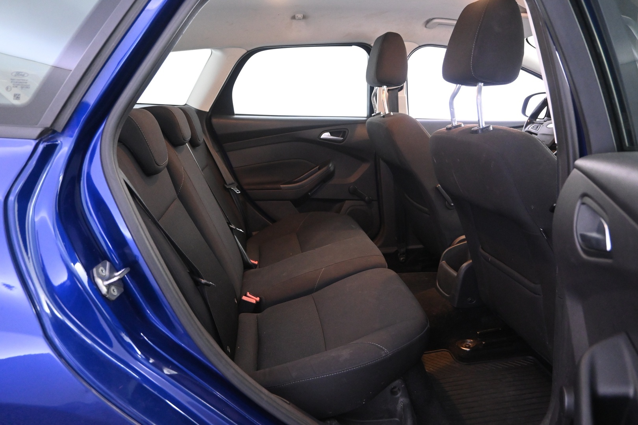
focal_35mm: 26
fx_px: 465
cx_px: 319
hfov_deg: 68.9
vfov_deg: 49.1
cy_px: 212
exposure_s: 1/25
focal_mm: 17.5
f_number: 3.5
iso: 3200
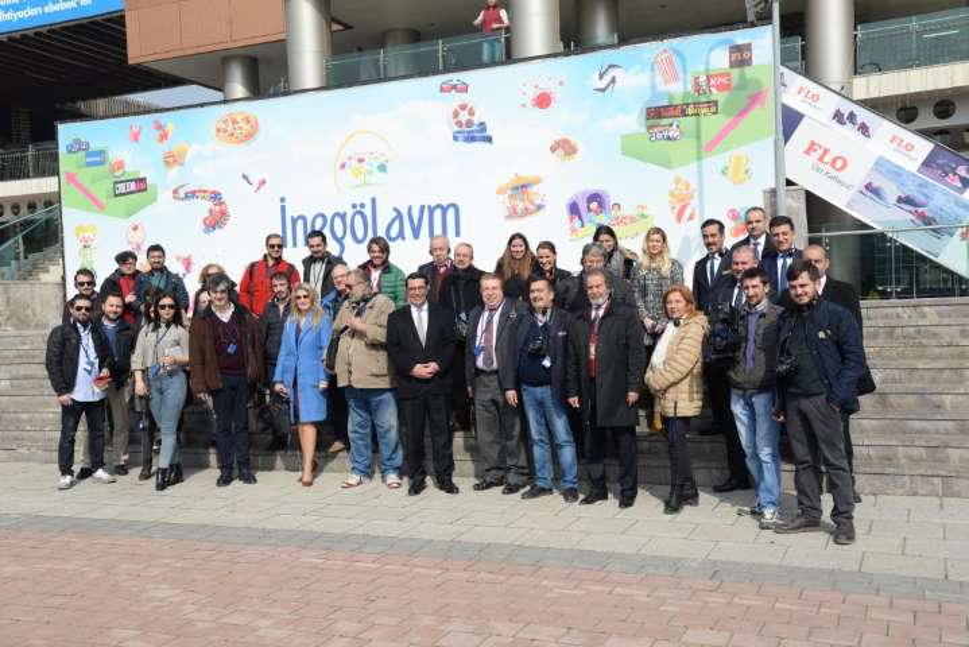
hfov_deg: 50.7
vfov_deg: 35.1
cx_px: 484
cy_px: 324
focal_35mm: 38
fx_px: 1023
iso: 320
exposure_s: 1/800
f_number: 8
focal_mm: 38
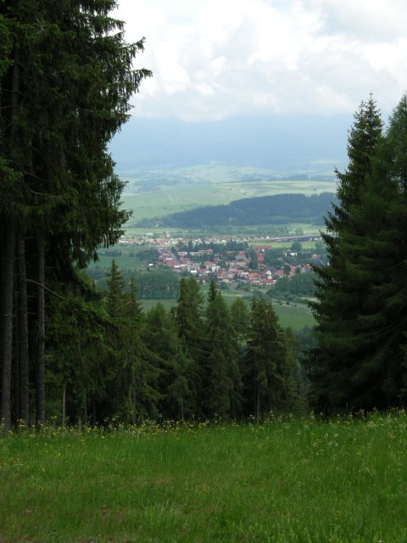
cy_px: 272
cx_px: 204
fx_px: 1176
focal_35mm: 75
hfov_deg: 19.6
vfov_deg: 26.0
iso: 100
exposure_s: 1/287
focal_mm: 15.7
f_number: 6.1
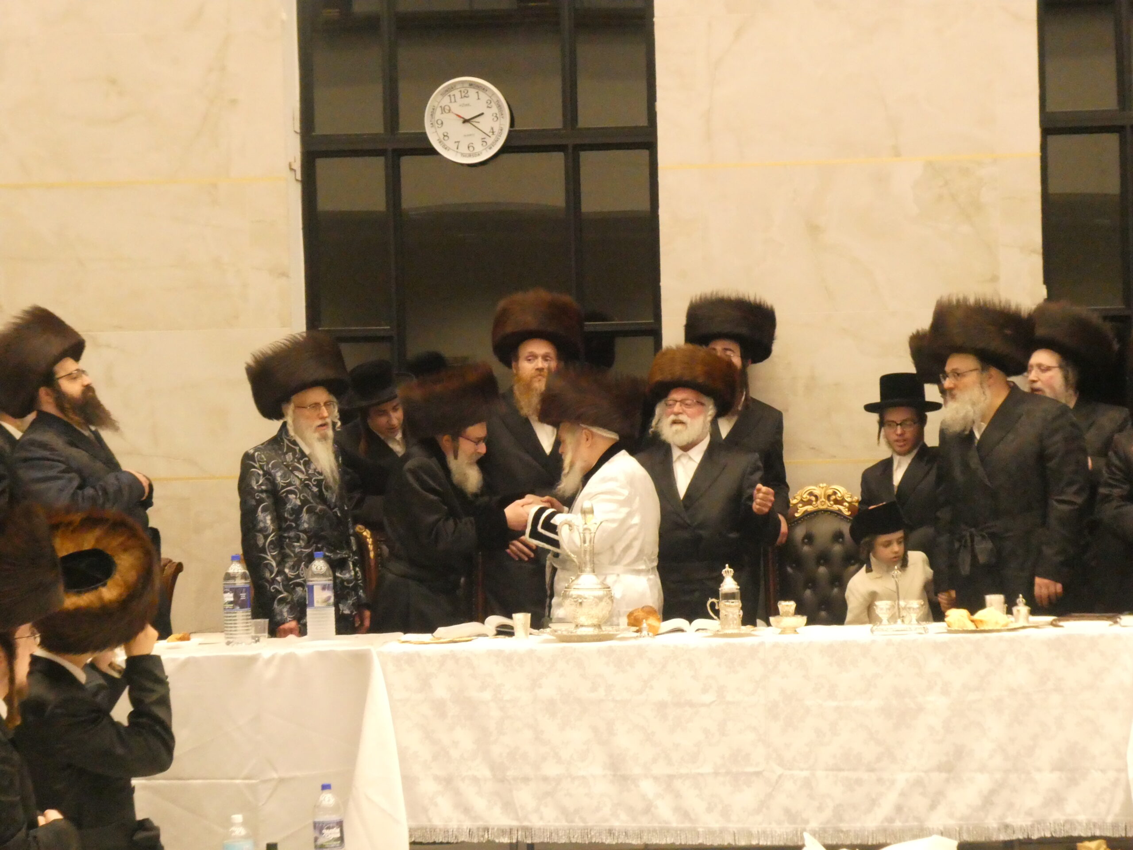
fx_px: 3208
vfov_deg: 15.1
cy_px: 425
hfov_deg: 20.0
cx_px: 566
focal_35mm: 98
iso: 1250
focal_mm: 17.5
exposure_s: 1/80
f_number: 5
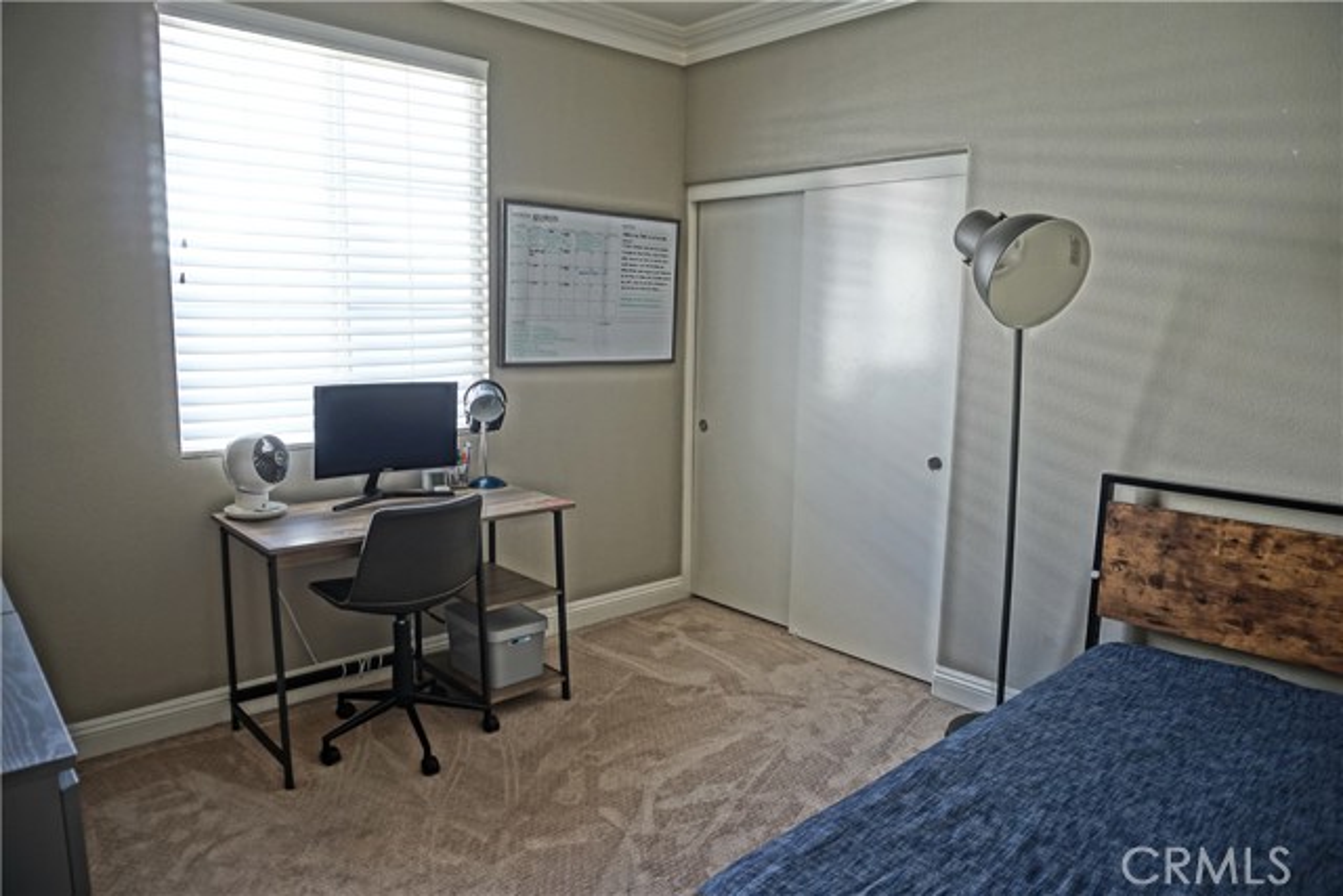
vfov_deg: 53.2
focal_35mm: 24
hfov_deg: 73.7
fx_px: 895
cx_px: 672
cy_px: 448
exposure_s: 1/30
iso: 250
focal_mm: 16
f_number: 4
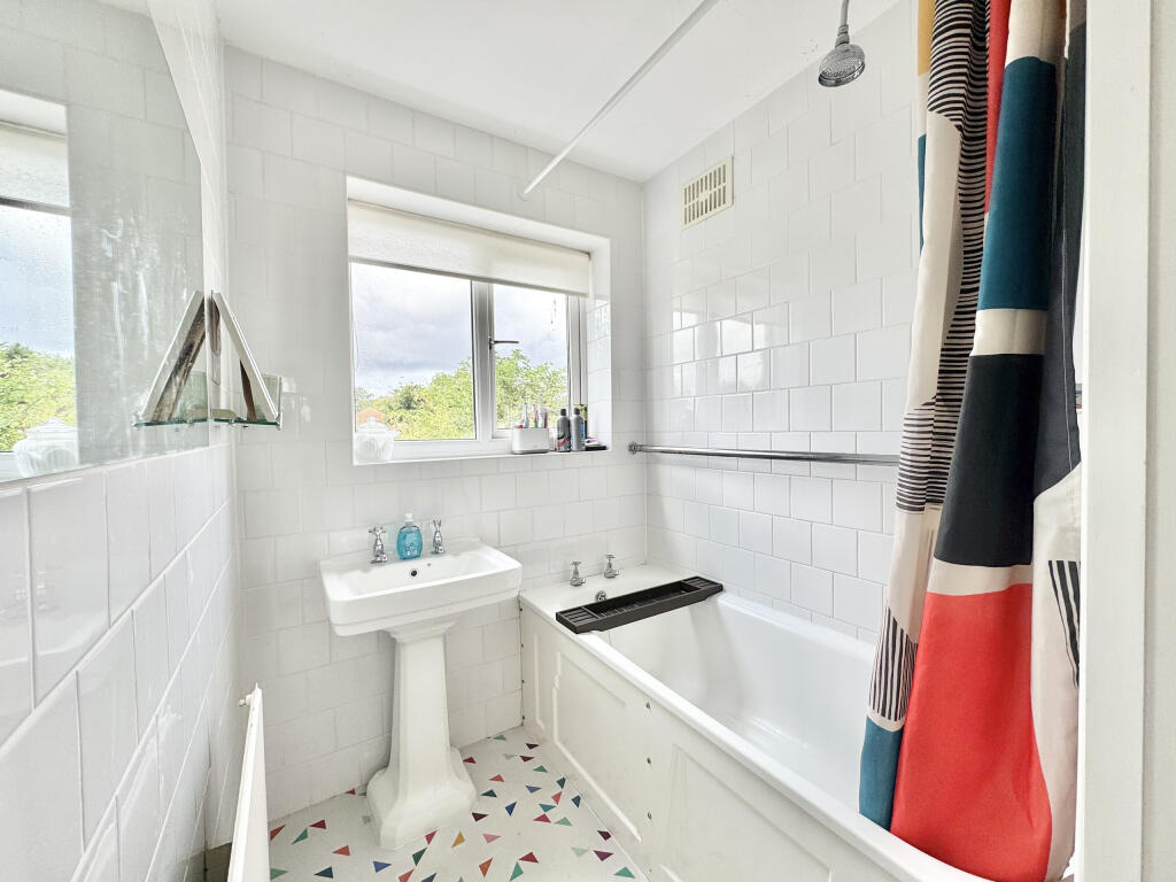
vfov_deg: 85.7
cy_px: 441
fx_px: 476
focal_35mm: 14
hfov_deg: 102.1
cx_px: 588
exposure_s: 1/249
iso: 40
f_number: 2.2
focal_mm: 2.22
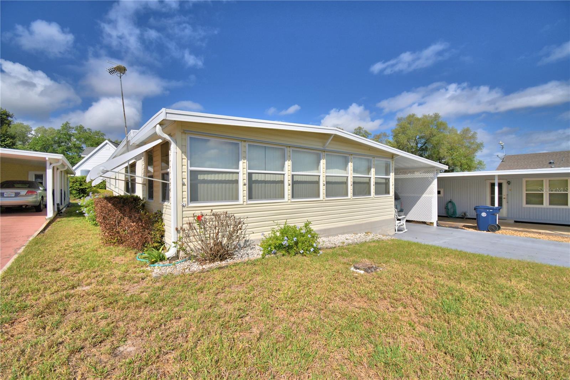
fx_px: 237
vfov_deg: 77.3
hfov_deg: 100.4
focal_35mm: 15
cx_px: 285
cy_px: 190
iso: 100
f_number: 4.5
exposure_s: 1/2000
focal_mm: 10
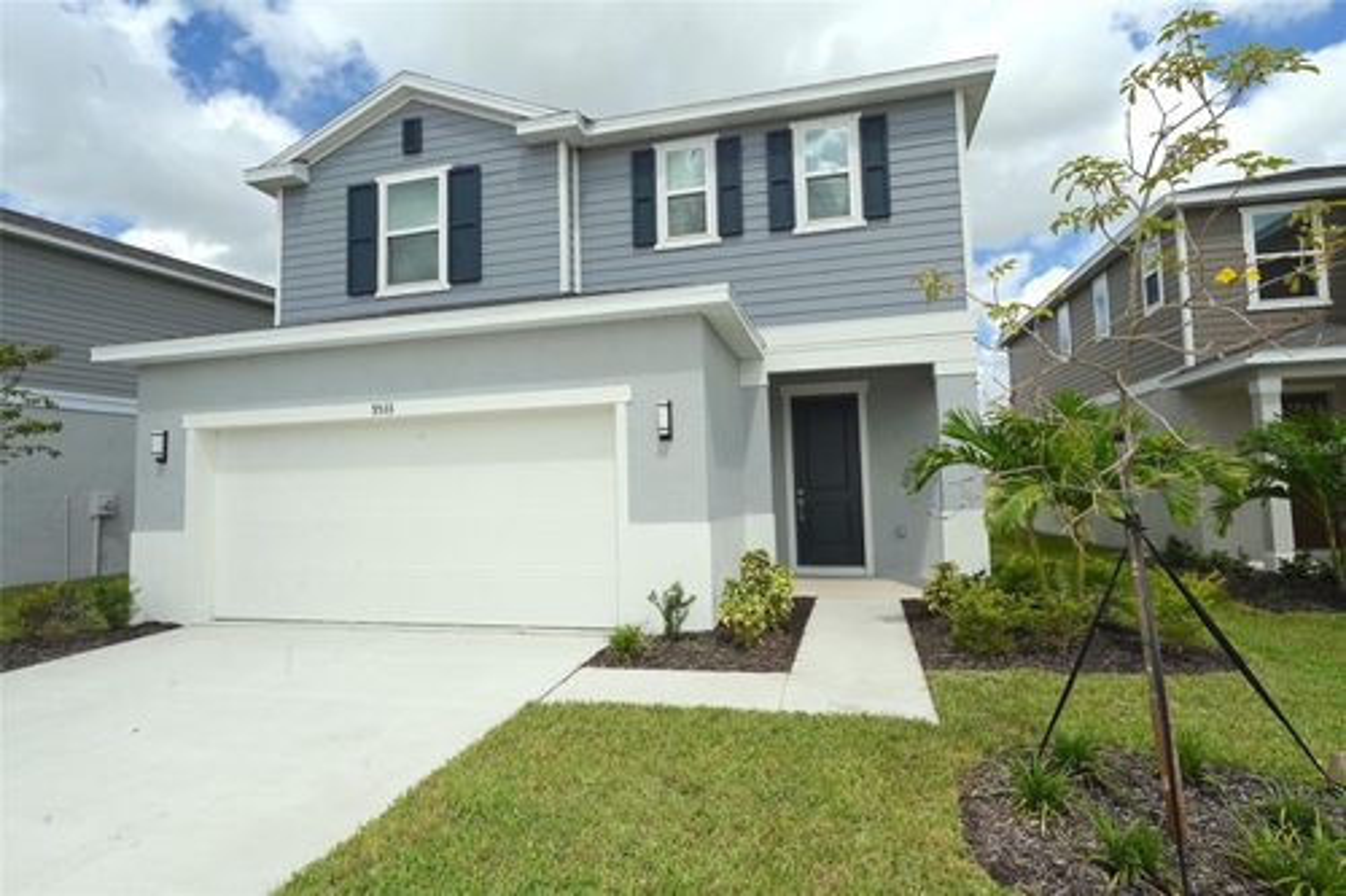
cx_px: 673
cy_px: 448
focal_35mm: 18
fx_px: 691
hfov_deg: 88.5
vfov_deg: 65.9
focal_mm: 18.5
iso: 100
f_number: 13
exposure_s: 1/200
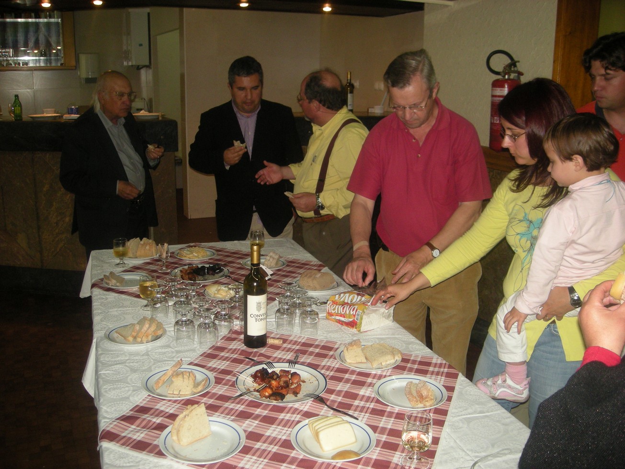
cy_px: 234
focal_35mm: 35
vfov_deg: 40.7
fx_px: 632
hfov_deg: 52.6
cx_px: 312
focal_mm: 5.7
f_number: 2.8
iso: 150
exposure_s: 1/60
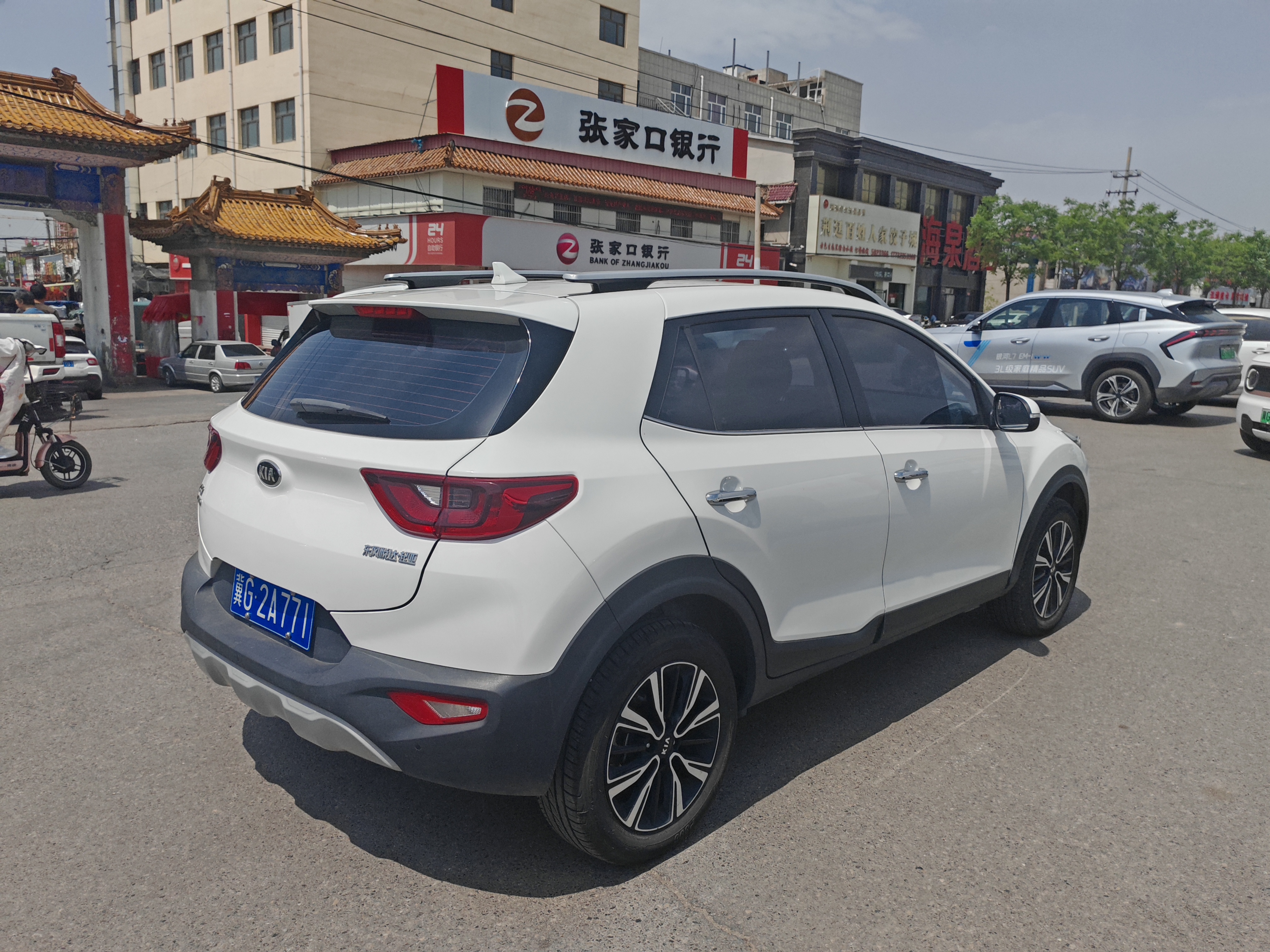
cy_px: 476
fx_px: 991
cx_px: 635
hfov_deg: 65.3
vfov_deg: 51.4
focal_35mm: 27
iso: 50
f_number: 1.9
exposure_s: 1/3100
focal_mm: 5.52
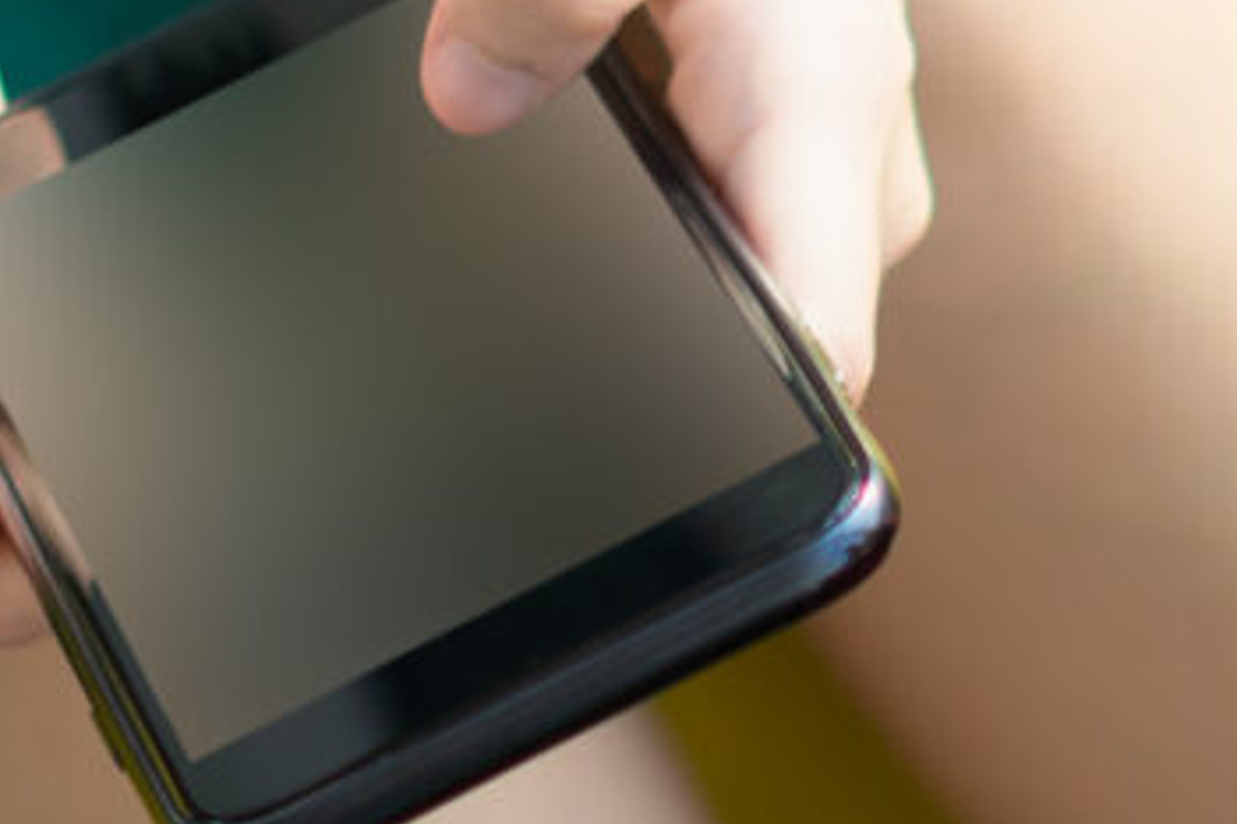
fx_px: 12570
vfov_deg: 3.7
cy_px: 1901
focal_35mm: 366
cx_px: 933
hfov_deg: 5.6
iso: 100
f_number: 1.8
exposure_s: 1/400
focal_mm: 50
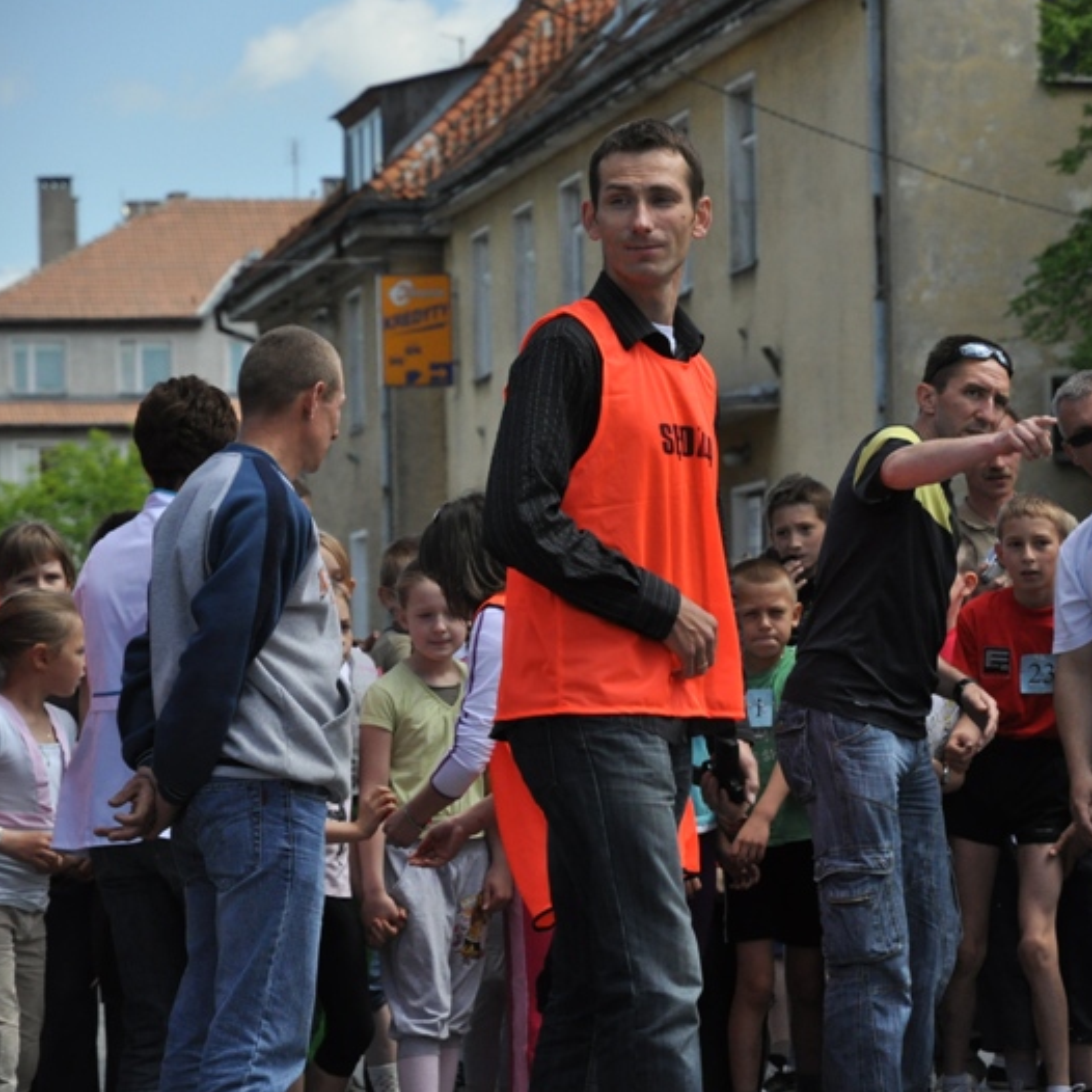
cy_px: 549
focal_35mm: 165
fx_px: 5876
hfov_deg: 10.6
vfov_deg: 10.6
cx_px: 785
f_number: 5.6
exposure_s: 1/4000
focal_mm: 85
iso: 1000
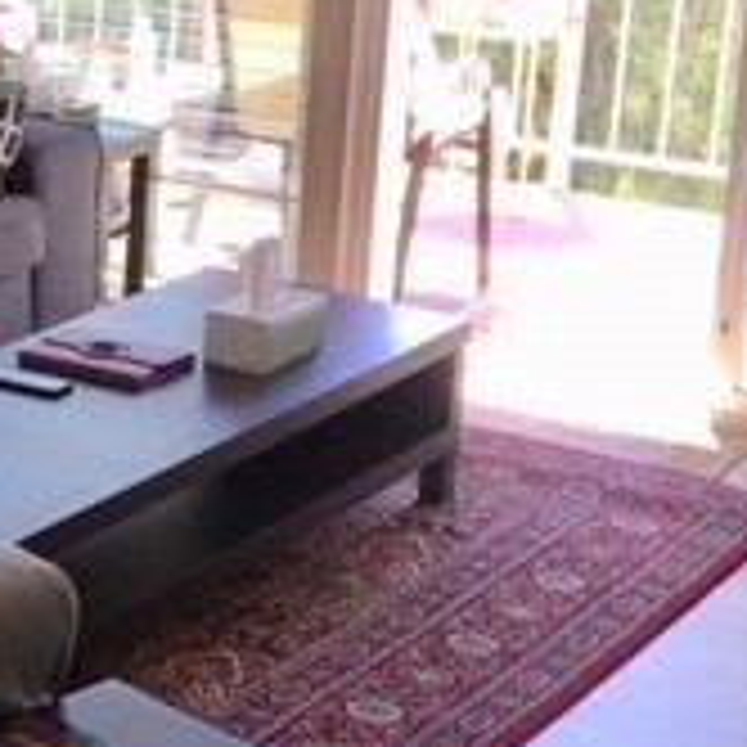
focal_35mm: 99
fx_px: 2417
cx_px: -230
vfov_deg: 17.6
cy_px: 310
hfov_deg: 16.6
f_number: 2.2
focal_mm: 4.15
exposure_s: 1/120
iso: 32
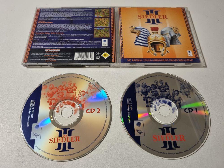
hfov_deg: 67.3
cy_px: 84
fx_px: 168
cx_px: 112
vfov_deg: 53.1
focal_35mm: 26
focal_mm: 5.4
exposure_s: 1/40
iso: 320
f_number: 1.8
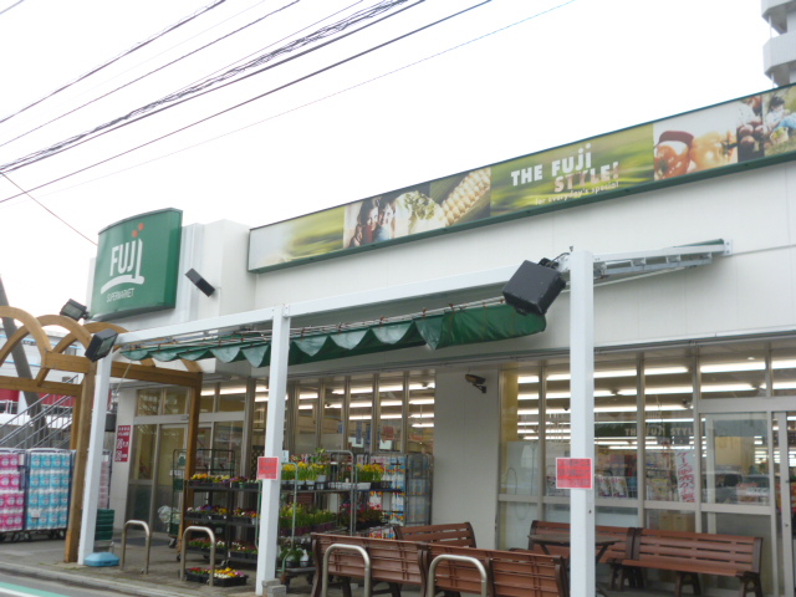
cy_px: 298
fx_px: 828
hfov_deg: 51.4
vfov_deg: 39.7
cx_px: 398
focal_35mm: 36
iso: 100
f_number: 3.1
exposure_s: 1/160
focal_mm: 6.4
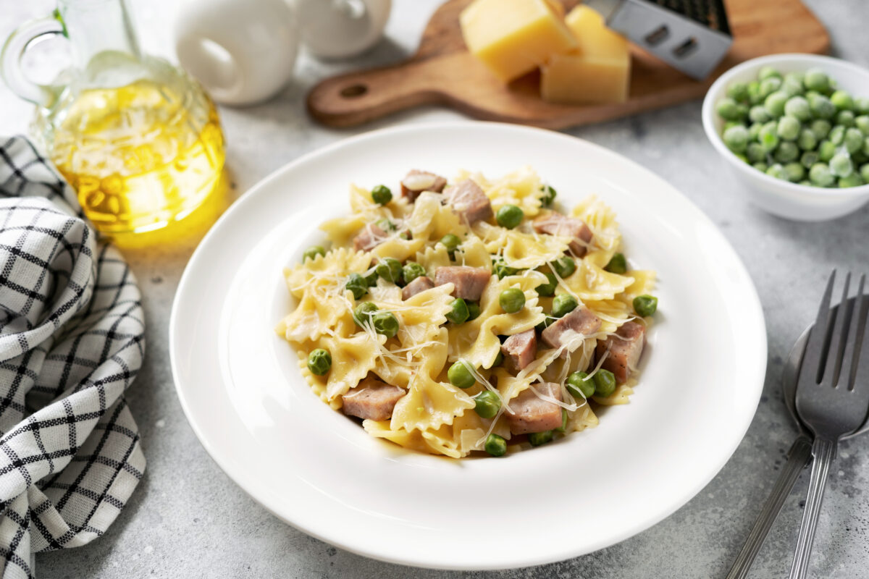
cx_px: 434
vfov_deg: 27.0
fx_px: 1207
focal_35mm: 50
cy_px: 290
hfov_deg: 39.6
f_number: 4
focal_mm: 50
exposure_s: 1/125
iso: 100
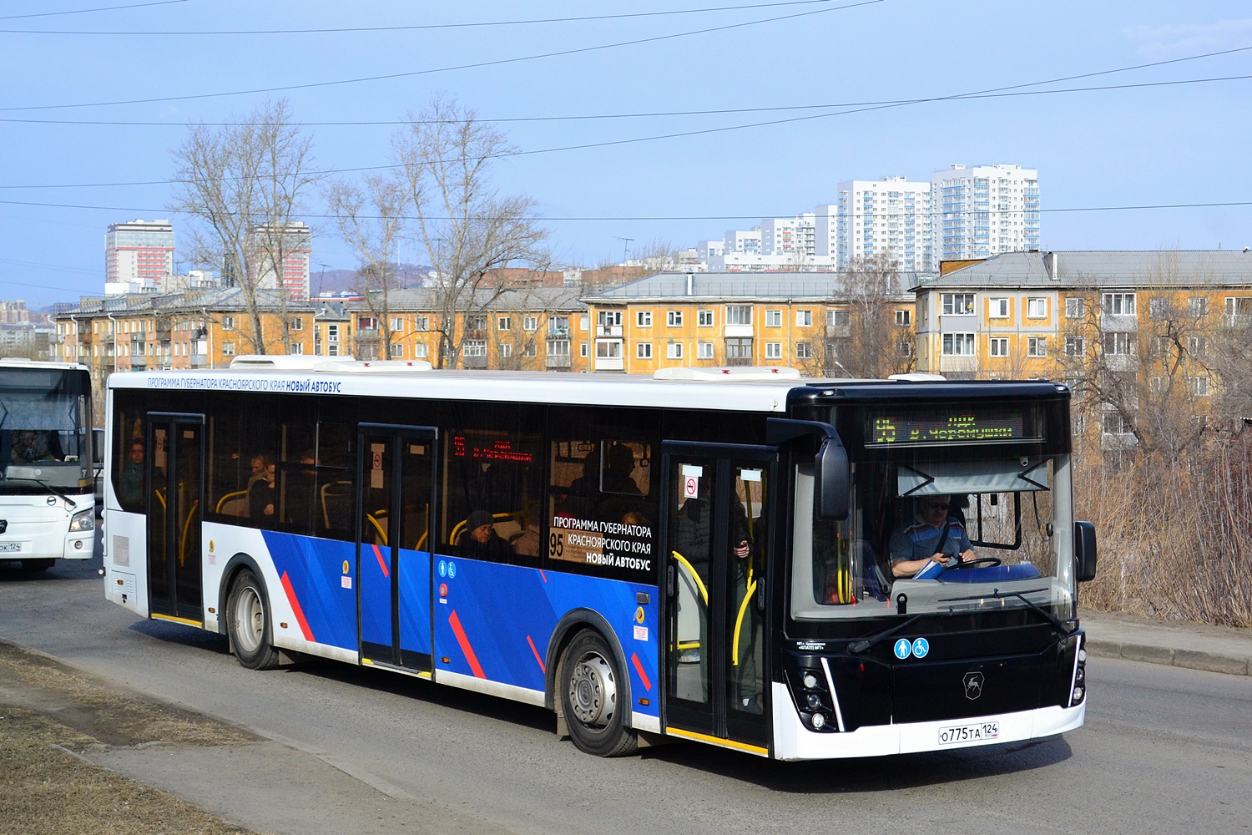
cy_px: 418
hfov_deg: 30.5
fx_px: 2295
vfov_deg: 20.6
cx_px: 626
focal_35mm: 66
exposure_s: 1/2000
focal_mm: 44
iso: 900
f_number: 6.3
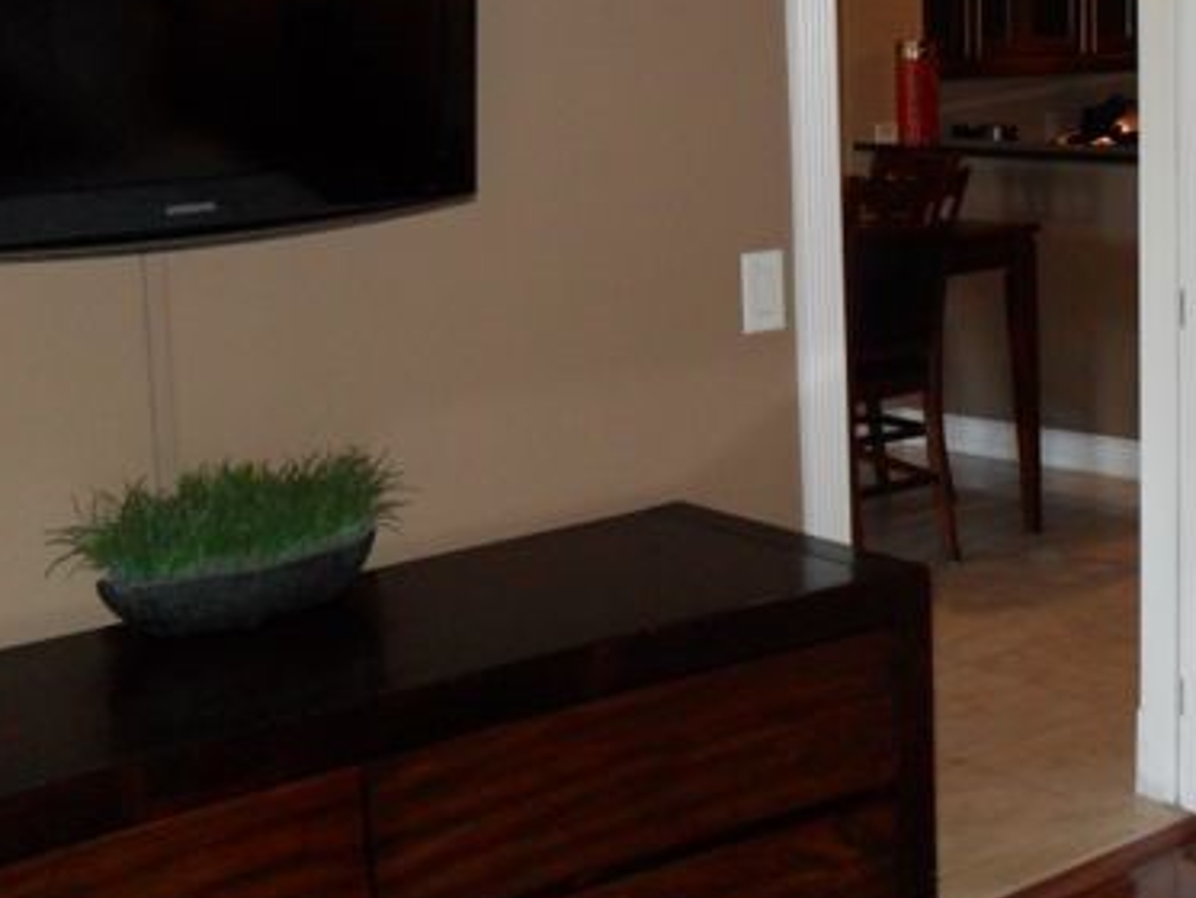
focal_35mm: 60
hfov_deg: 31.4
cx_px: 943
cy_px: 382
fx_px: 2074
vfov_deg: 24.4
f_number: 3
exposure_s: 1/45
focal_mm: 6.3
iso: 200
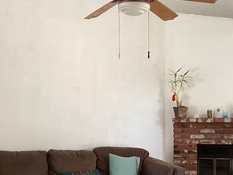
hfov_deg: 28.8
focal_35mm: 67
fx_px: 451
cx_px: 147
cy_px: 147
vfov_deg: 21.6
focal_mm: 3.3
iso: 200
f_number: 2.4
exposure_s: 1/60
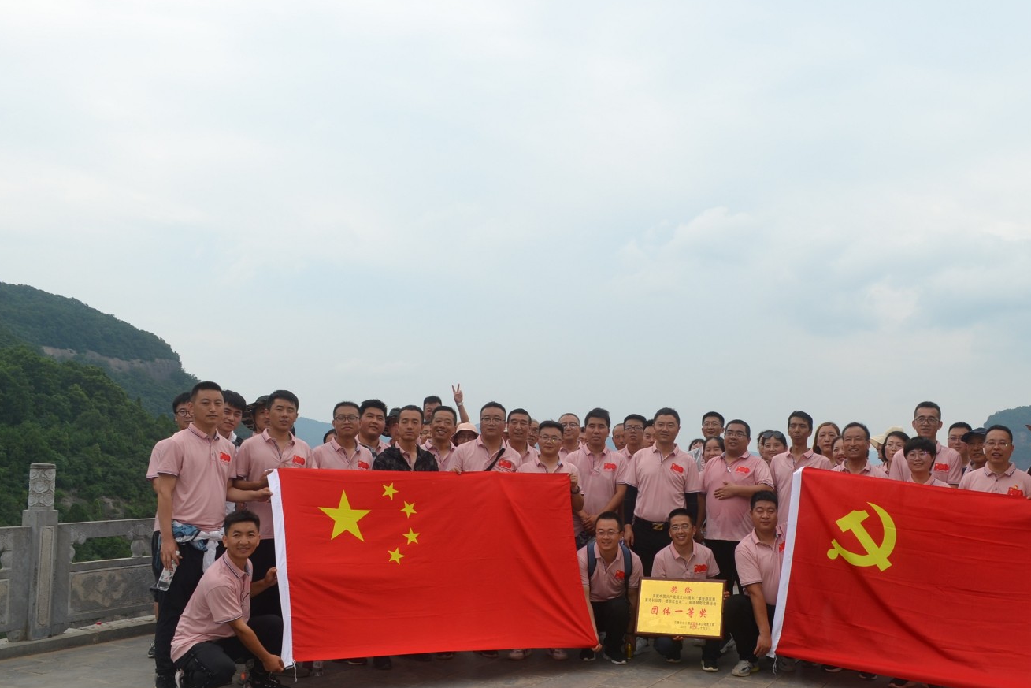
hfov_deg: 56.8
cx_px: 612
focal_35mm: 33
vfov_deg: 39.9
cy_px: 397
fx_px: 945
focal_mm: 18
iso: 100
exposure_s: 1/200
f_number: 8
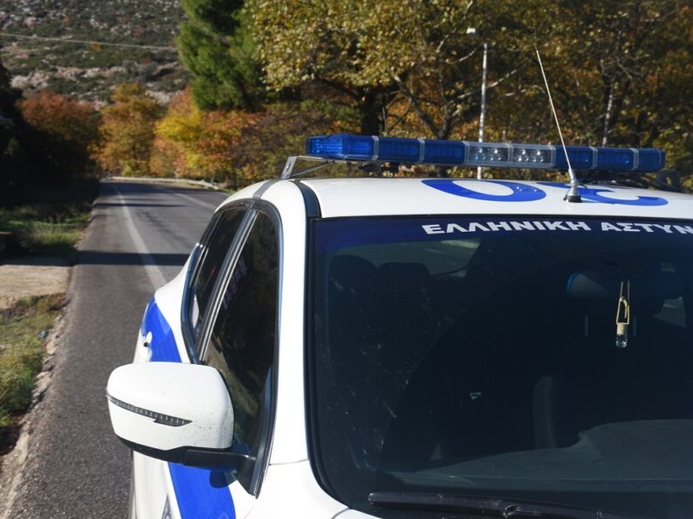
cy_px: 254
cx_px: 426
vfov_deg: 26.1
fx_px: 1121
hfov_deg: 34.2
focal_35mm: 56
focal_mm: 30
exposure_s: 1/320
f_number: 9
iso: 100
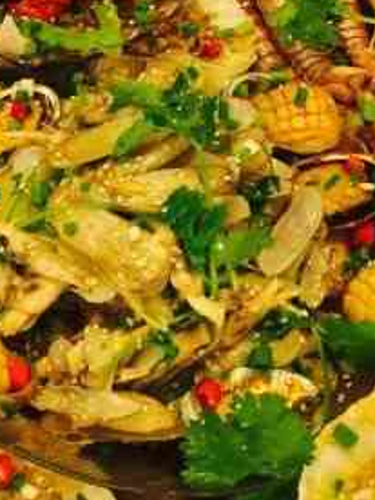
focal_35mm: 84
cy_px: 183
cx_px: 24
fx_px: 1213
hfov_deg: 17.3
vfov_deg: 23.2
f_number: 2.2
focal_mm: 4.15
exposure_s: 1/17
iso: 64
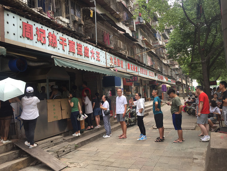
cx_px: 114
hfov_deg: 61.7
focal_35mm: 29
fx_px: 190
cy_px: 86
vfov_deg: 48.2
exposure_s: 1/311
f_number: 2.2
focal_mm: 4.15
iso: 32
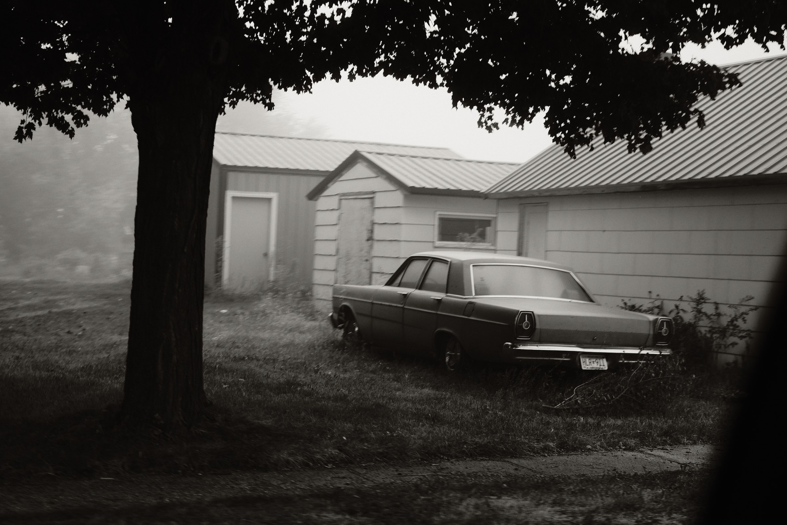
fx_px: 1159
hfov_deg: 37.5
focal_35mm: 53
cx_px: 394
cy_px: 262
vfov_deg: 25.5
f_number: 3.6
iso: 640
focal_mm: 35
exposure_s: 1/80
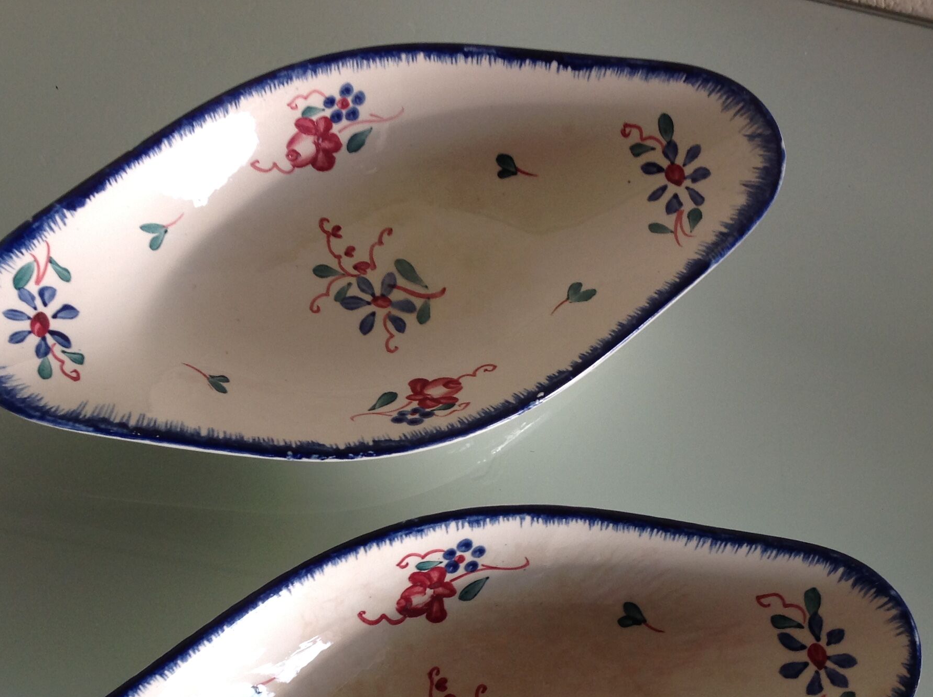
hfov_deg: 37.4
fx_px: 1373
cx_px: 360
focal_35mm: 51
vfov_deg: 28.2
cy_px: 505
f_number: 2.4
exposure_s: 1/24
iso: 50
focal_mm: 4.28
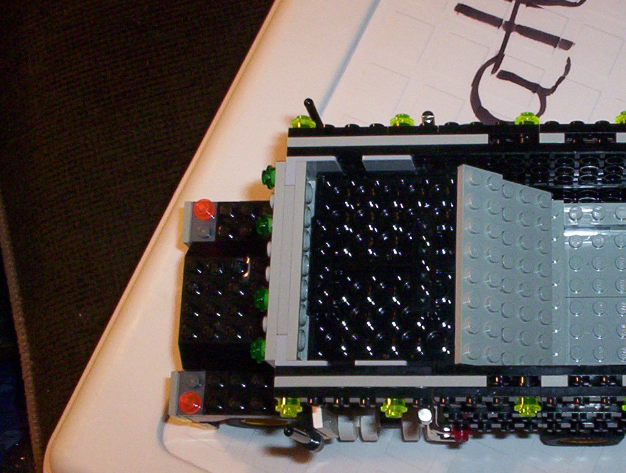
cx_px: 506
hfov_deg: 29.5
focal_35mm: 64
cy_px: 285
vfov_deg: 23.0
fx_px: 1160
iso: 140
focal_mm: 4.99
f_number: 4.5
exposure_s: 1/60
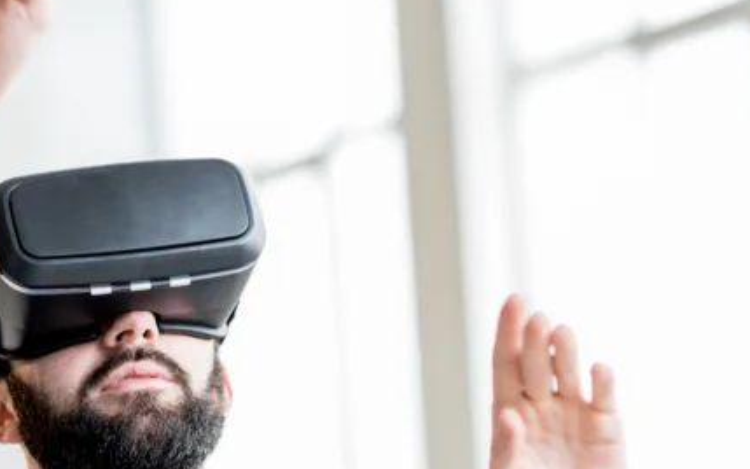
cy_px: 382
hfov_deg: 10.1
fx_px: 4231
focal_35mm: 207
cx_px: 150
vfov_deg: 6.3
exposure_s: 1/160
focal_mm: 85
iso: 250
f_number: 2.2
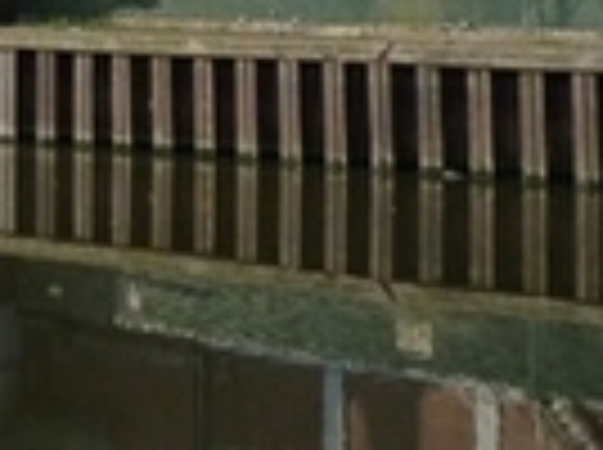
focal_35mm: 112
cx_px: -135
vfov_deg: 12.5
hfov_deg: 16.8
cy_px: -248
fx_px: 1948
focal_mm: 4.5
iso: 125
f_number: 5.6
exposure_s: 1/200
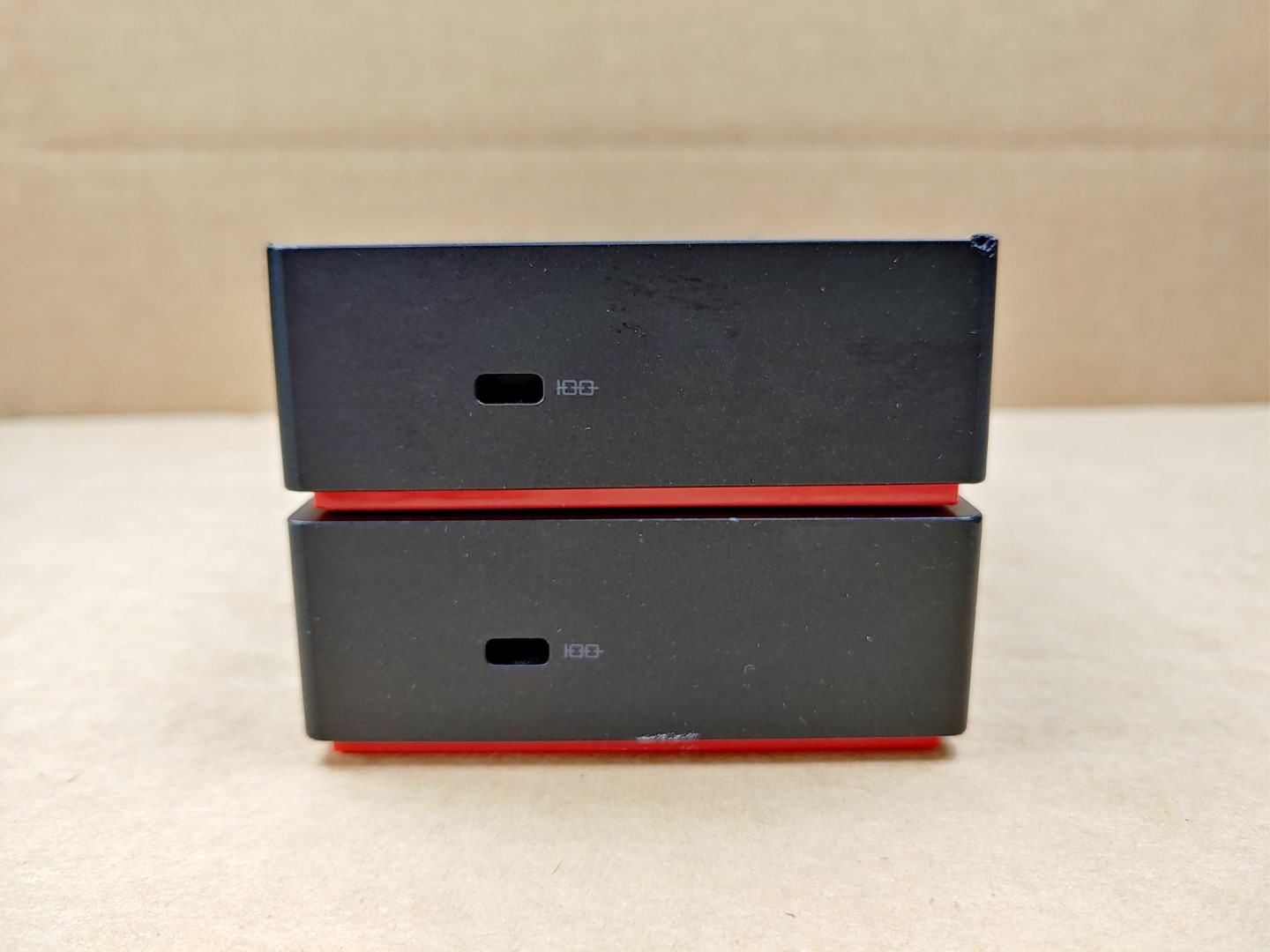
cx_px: 635
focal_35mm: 26
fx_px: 954
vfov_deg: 53.1
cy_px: 476
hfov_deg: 67.3
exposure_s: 1/60
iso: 50
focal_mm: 4.36
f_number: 1.8
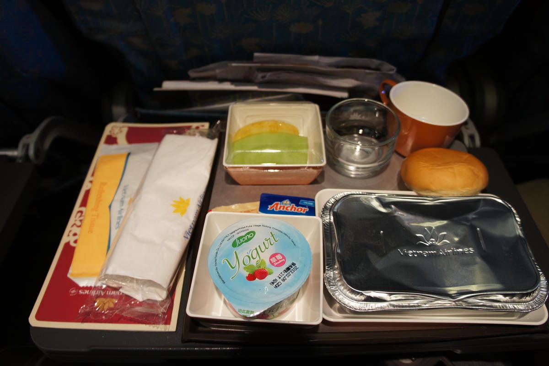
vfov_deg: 47.9
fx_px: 412
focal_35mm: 27
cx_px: 274
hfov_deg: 67.4
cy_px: 183
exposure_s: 1/30
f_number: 3.5
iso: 320
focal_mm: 18
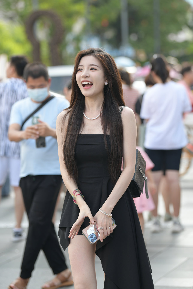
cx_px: 96
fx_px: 1045
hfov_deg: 10.5
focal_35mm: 130
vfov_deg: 15.8
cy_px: 144
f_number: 3.5
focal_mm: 130
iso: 400
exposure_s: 1/500
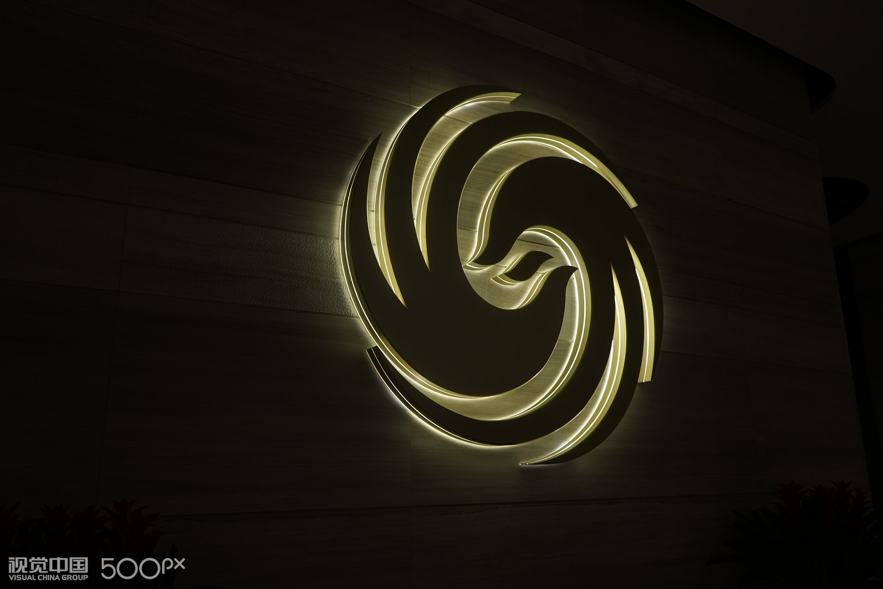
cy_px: 294
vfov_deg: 46.4
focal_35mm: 28
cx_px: 442
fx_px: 687
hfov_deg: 65.5
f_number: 4
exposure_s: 1/60
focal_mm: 28
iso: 250
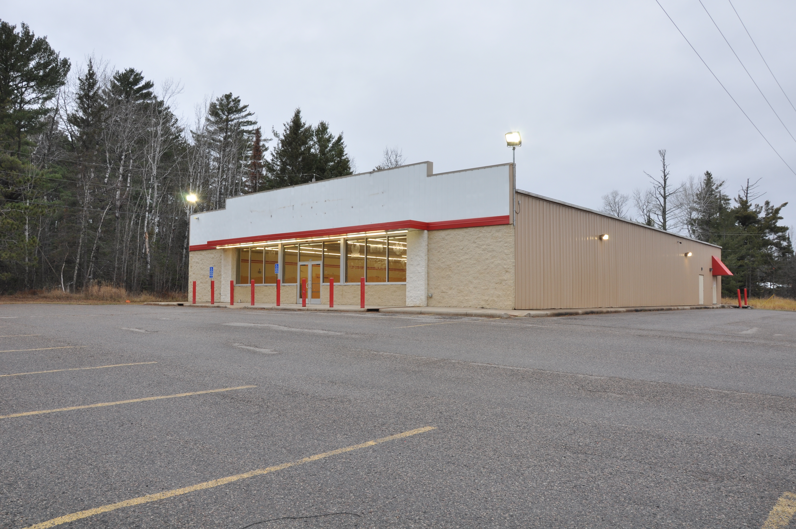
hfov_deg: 67.4
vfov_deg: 47.8
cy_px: 264
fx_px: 596
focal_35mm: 27
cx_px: 398
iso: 200
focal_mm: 18
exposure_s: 1/4
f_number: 16
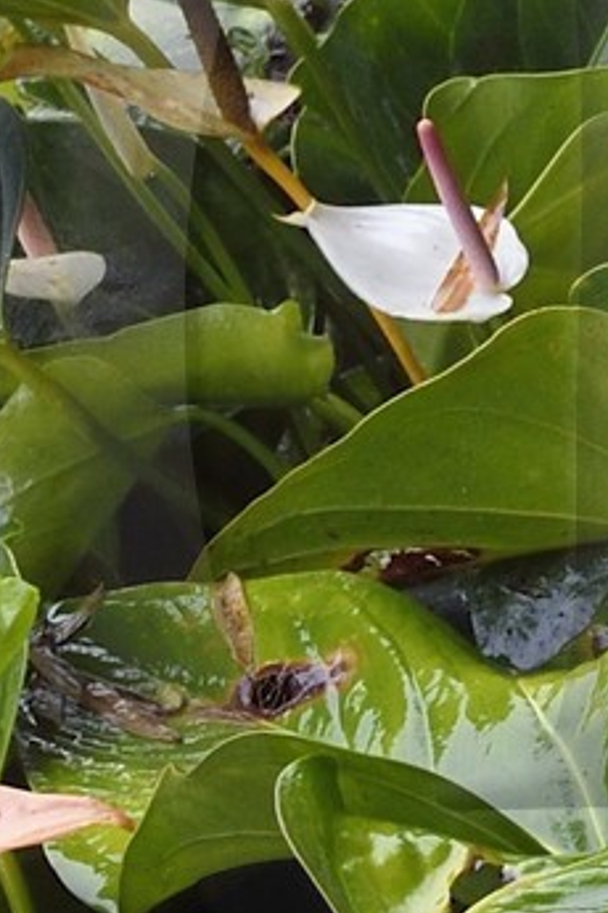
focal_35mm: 237
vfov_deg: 8.7
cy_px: 323
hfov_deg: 5.6
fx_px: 6004
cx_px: 1279
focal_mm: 34
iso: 800
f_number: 10
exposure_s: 1/25
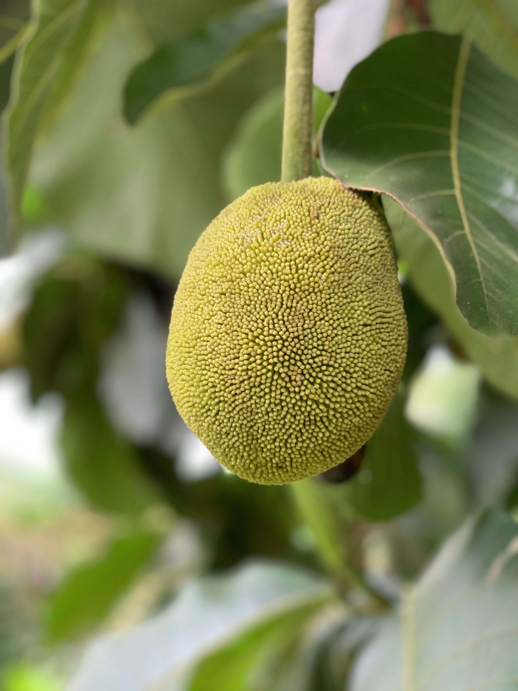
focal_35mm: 52
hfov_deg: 28.0
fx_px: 1038
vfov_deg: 36.8
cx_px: 259
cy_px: 346
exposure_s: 1/122
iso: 50
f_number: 2.4
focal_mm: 6
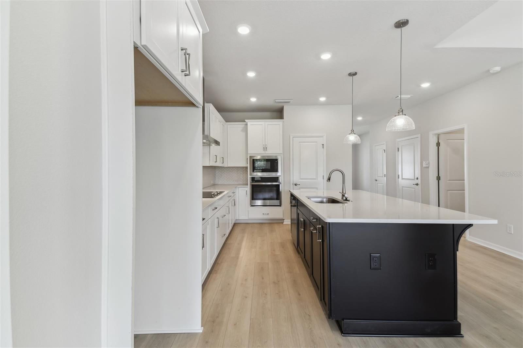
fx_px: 218
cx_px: 262
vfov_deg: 77.3
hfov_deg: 100.4
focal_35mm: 15
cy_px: 174
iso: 100
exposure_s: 1/25
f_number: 7.1
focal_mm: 10
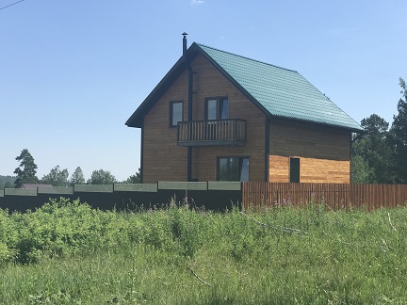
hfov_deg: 33.8
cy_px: 152
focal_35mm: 57
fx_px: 670
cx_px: 204
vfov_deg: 25.7
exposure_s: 1/791
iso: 20
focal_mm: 6.6
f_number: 2.8
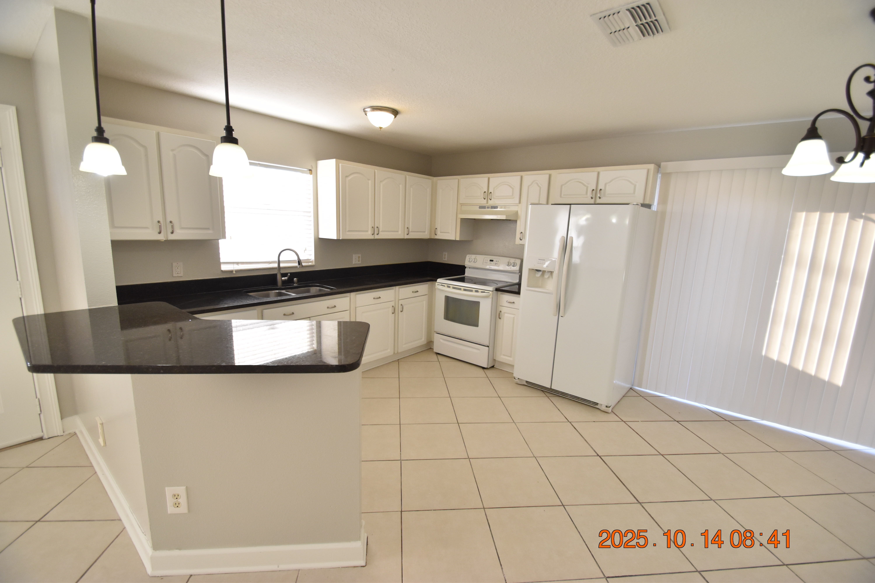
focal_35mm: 15
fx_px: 365
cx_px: 438
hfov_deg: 100.4
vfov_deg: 77.3
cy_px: 292
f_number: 3.5
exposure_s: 1/250
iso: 800
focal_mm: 10
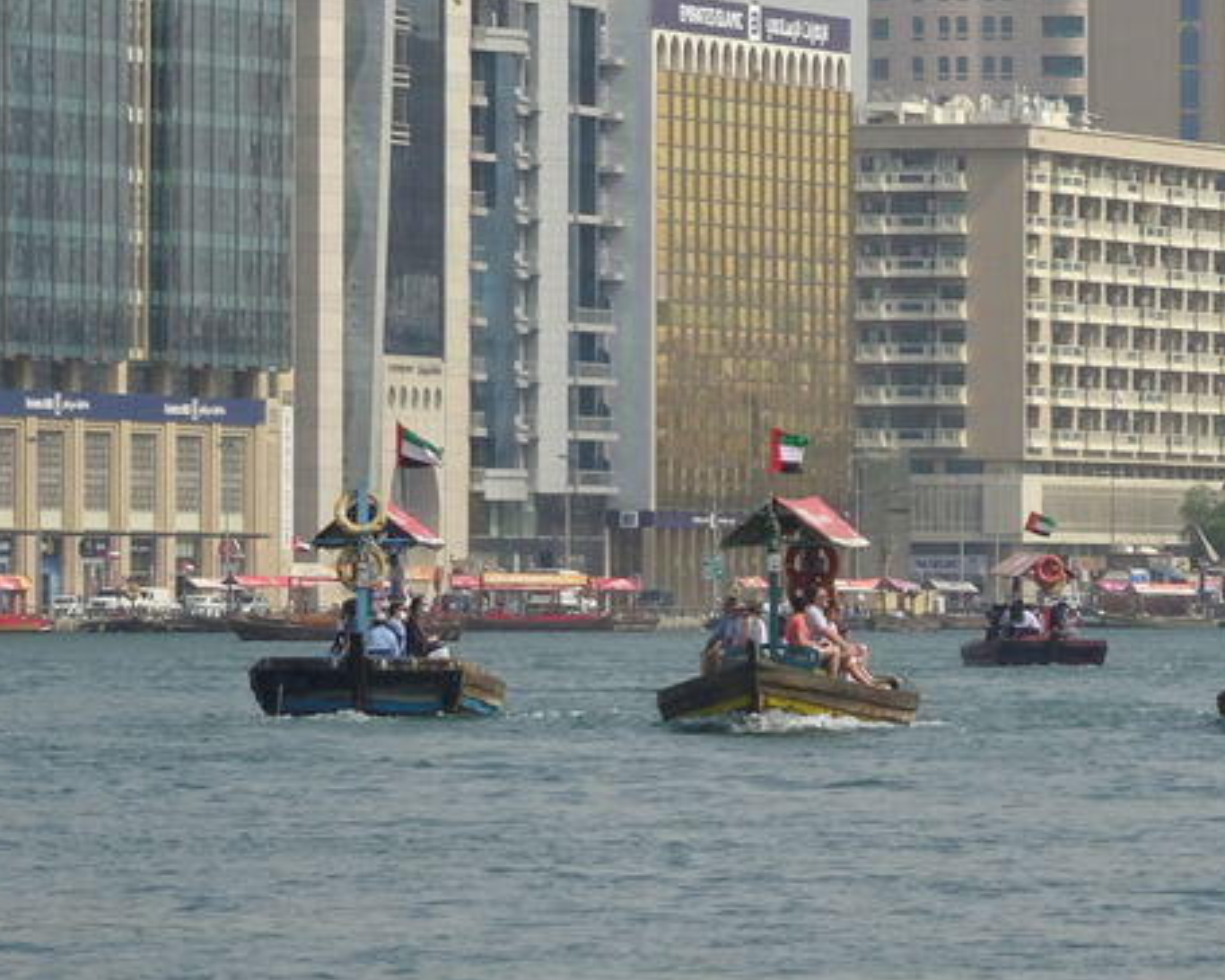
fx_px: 14357
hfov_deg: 4.9
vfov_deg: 3.9
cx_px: 930
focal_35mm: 396
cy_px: 188
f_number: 5.6
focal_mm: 29.57
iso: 80
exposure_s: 1/500
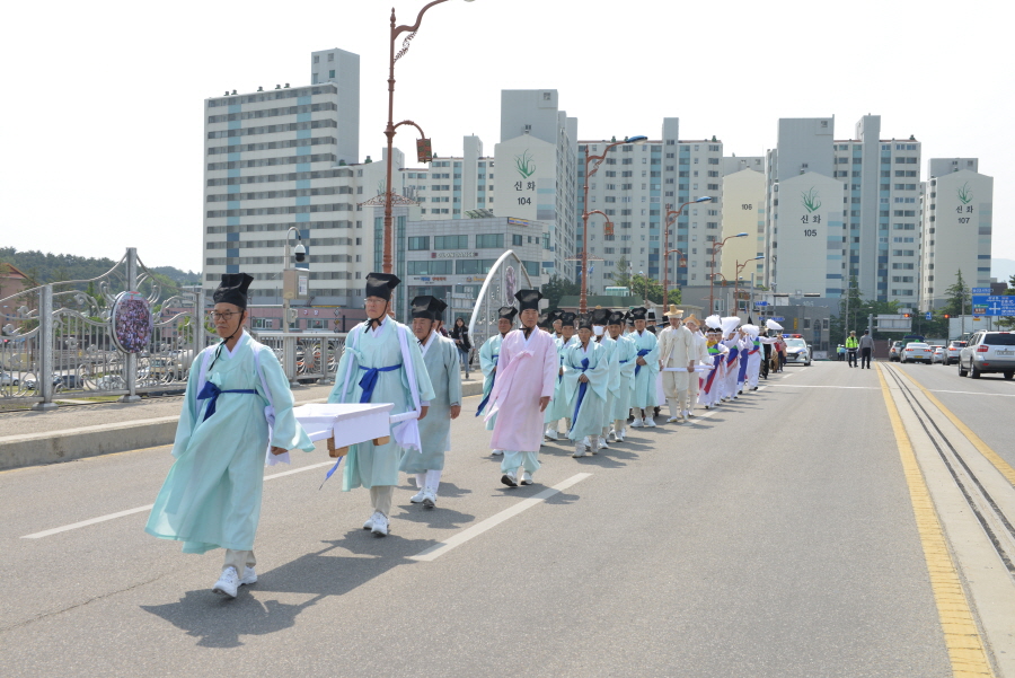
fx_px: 1185
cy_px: 339
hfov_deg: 46.4
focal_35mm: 42
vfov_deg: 31.9
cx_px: 508
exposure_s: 1/160
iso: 200
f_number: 11
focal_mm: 42
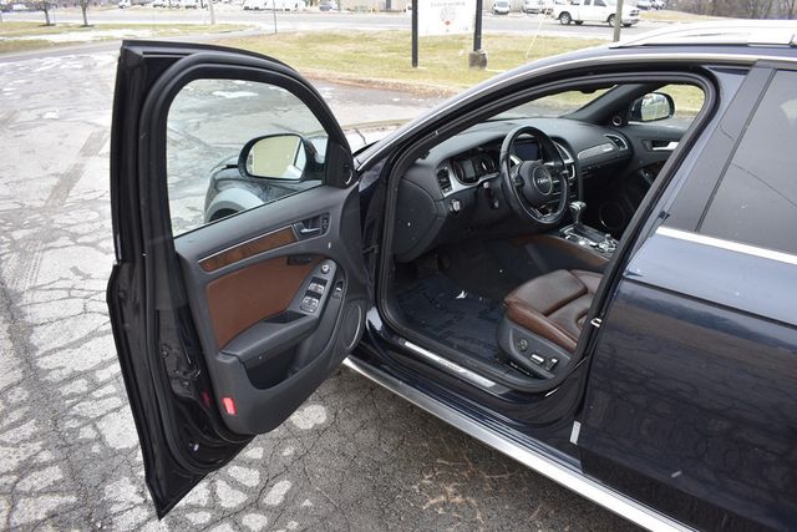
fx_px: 598
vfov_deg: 48.0
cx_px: 398
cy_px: 266
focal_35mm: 27
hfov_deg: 67.4
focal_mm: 18
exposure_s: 1/250
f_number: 5.6
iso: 400
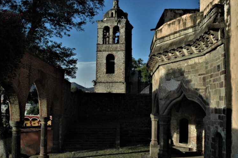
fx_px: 284
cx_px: 120
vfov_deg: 31.2
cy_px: 78
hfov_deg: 45.4
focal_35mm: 43
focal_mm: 28
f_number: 20
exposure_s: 1/200
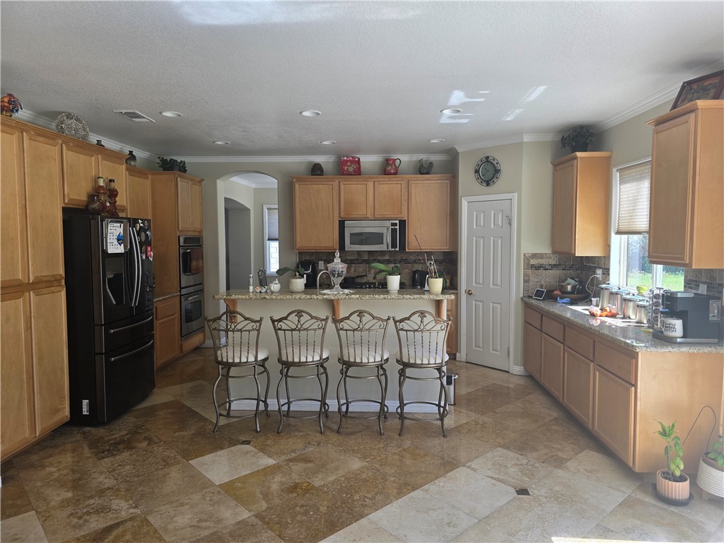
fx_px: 481
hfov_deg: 73.9
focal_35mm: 23
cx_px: 362
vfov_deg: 58.9
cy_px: 272
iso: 50
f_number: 1.7
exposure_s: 1/180
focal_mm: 6.3
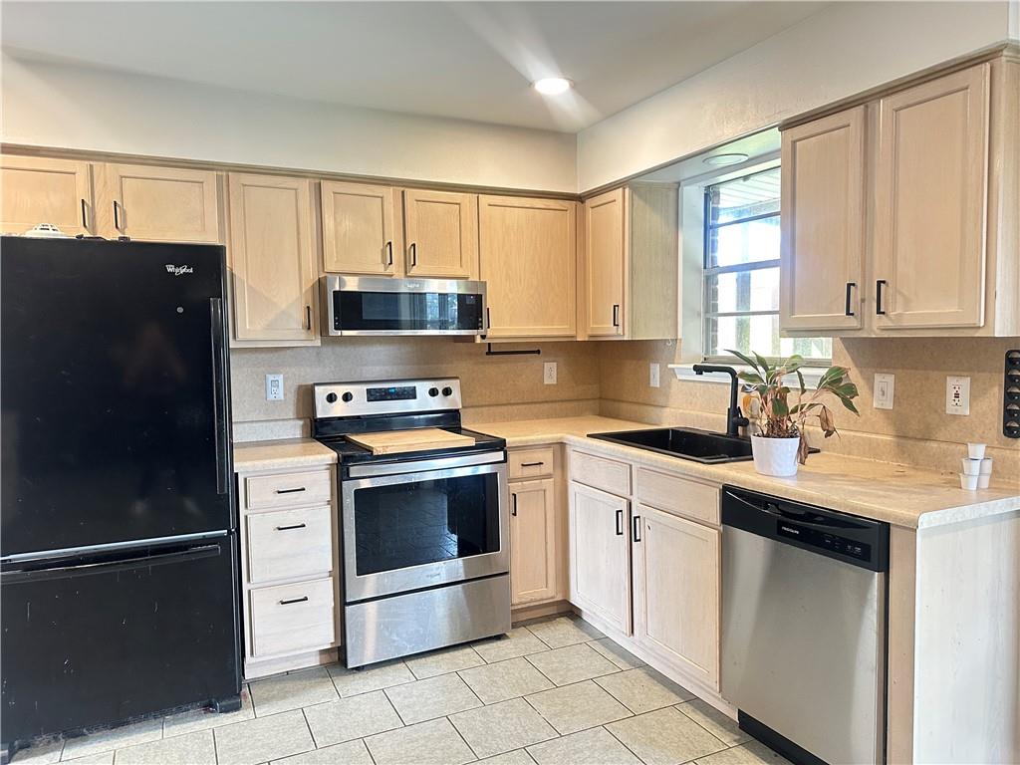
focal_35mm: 24
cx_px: 510
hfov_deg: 71.6
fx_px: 707
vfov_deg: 56.8
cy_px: 382
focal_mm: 6.86
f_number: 1.78
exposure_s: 1/60
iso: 400
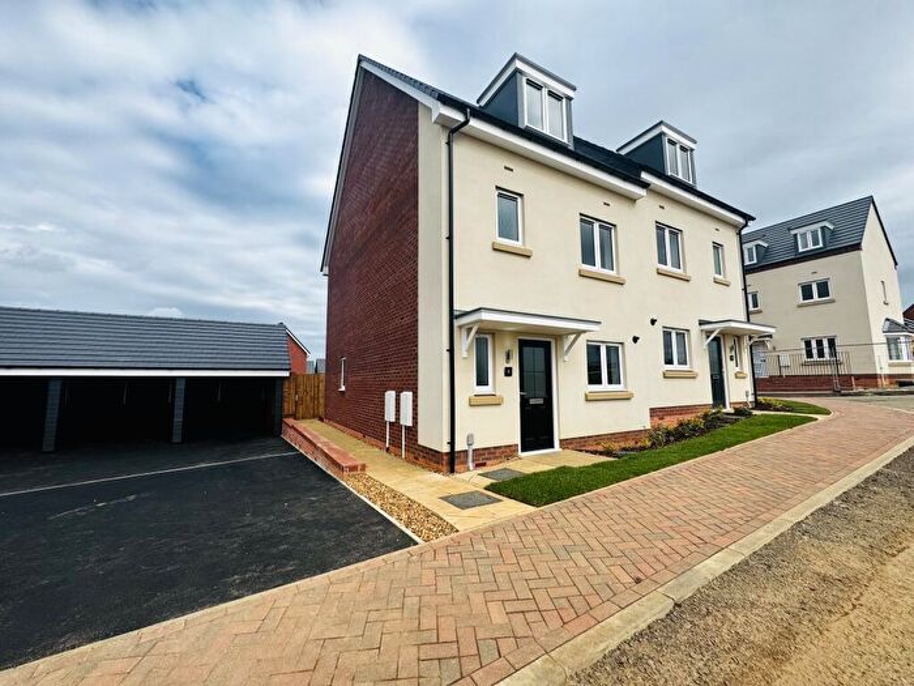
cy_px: 343
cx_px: 457
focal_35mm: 14
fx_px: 370
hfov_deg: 102.1
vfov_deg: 85.7
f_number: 2.2
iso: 50
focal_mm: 2.22
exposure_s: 1/1927
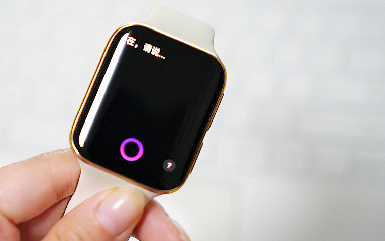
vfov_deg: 13.9
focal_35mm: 94
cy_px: 77
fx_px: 986
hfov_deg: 22.0
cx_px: 137
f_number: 4.5
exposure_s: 1/100
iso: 1600
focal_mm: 70
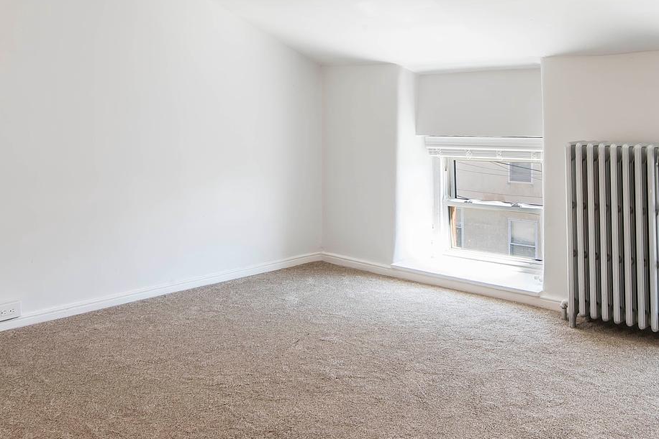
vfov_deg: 34.1
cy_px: 93
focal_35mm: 38
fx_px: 696
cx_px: 448
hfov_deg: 49.6
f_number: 16
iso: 250
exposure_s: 1/80
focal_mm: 17
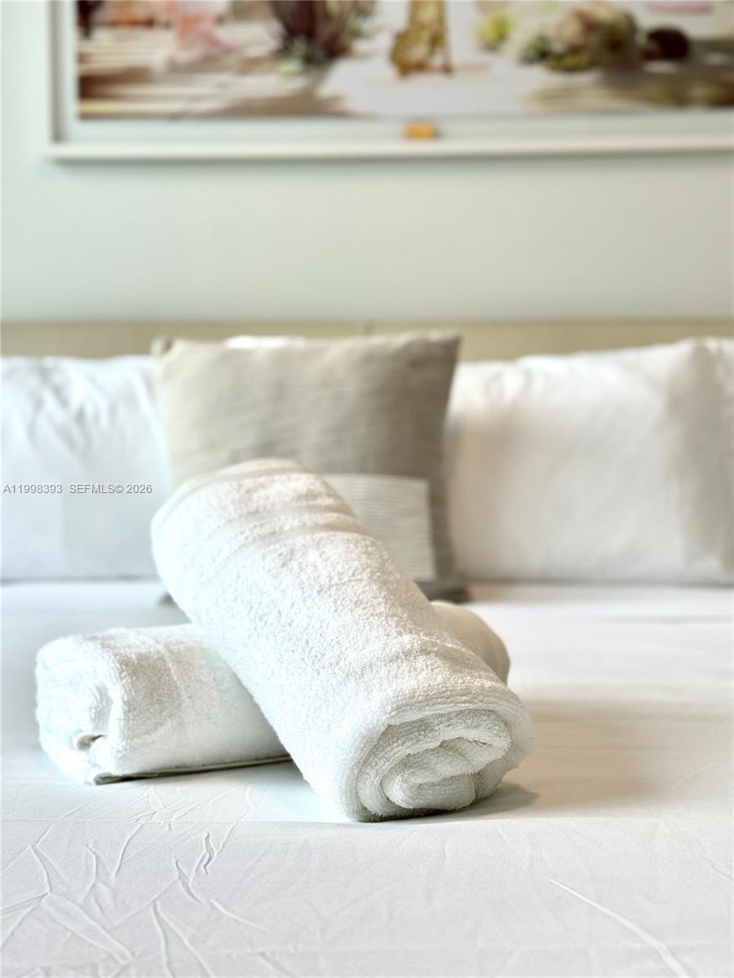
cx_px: 367
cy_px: 489
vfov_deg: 39.7
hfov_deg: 30.3
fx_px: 1357
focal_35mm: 48
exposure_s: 1/250
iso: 64
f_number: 1.78
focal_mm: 6.76
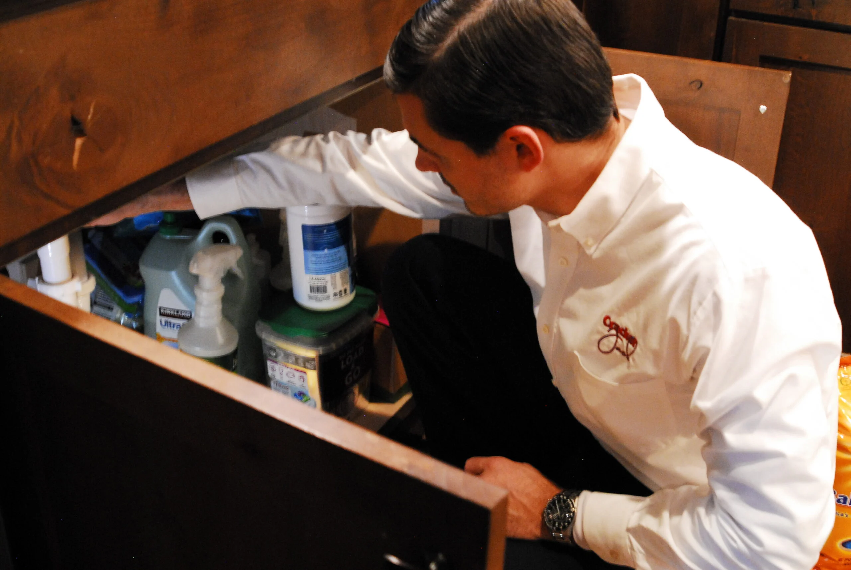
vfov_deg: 32.0
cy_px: 285
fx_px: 994
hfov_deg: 46.3
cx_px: 426
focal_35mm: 42
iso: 1600
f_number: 6.3
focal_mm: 28
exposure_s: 1/8
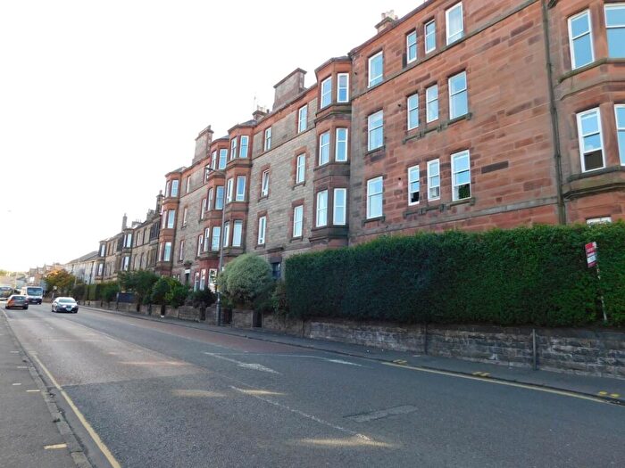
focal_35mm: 23
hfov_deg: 73.9
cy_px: 234
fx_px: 415
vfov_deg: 58.9
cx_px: 312
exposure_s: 1/250
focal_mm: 4
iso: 125
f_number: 3
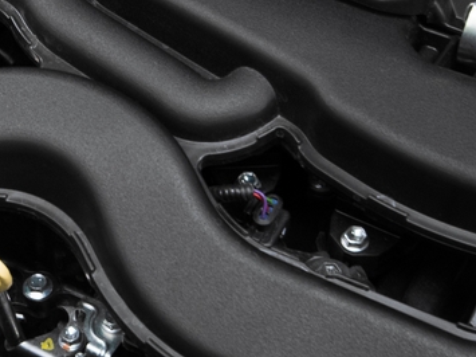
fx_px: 1357
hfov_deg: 19.4
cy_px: 240
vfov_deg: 14.9
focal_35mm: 99
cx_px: 9
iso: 1250
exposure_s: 1/60
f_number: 5.6
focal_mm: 19
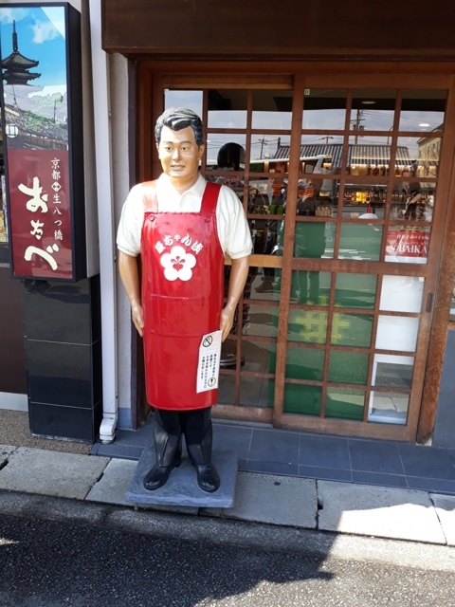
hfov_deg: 51.4
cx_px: 228
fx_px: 473
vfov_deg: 65.3
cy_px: 304
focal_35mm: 27
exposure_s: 1/311
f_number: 1.7
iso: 40
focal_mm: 3.71
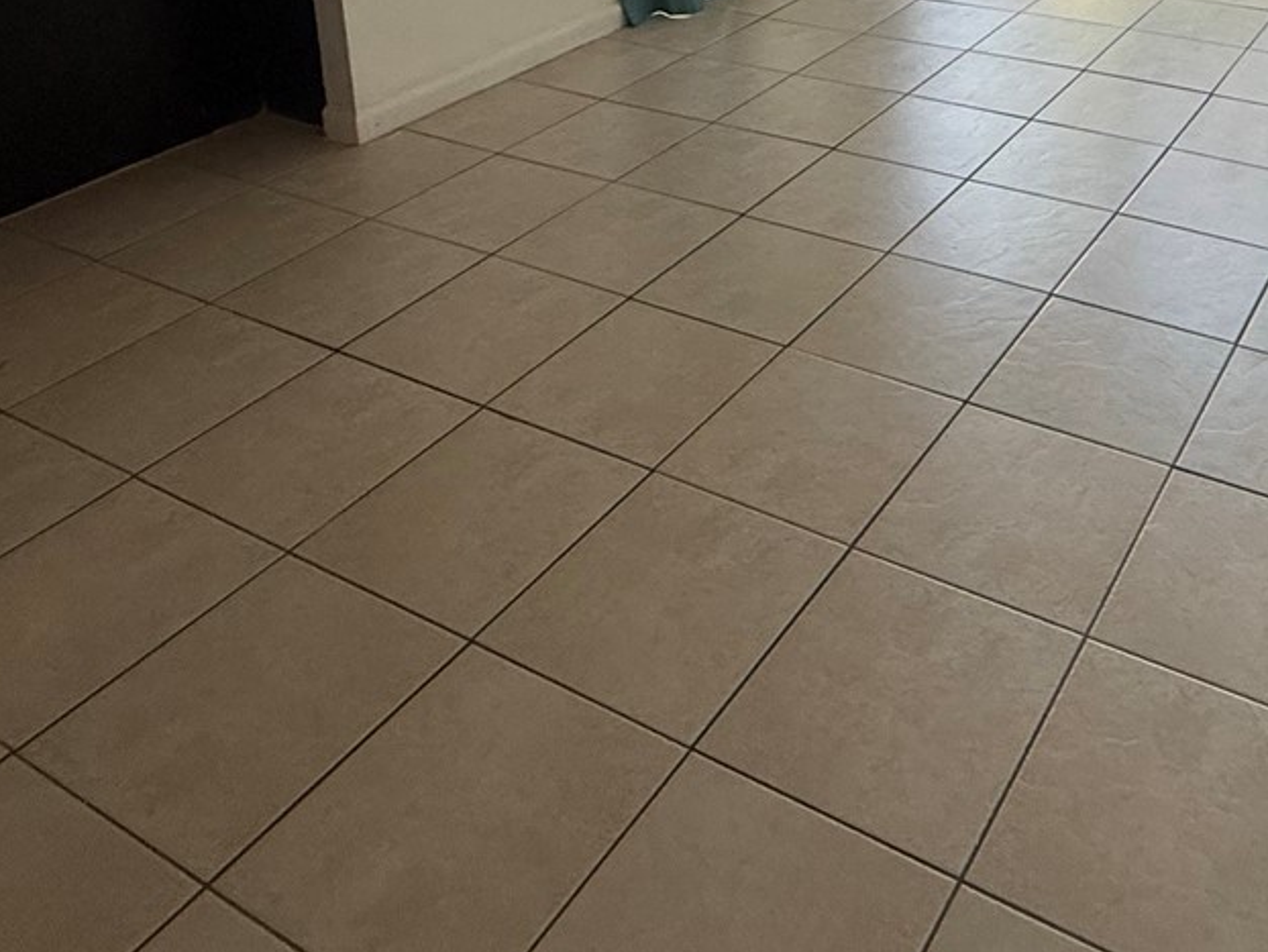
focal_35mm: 36
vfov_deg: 33.5
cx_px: 993
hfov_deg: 48.7
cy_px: -141
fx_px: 1319
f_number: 2.2
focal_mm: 2.22
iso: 200
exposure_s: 1/99
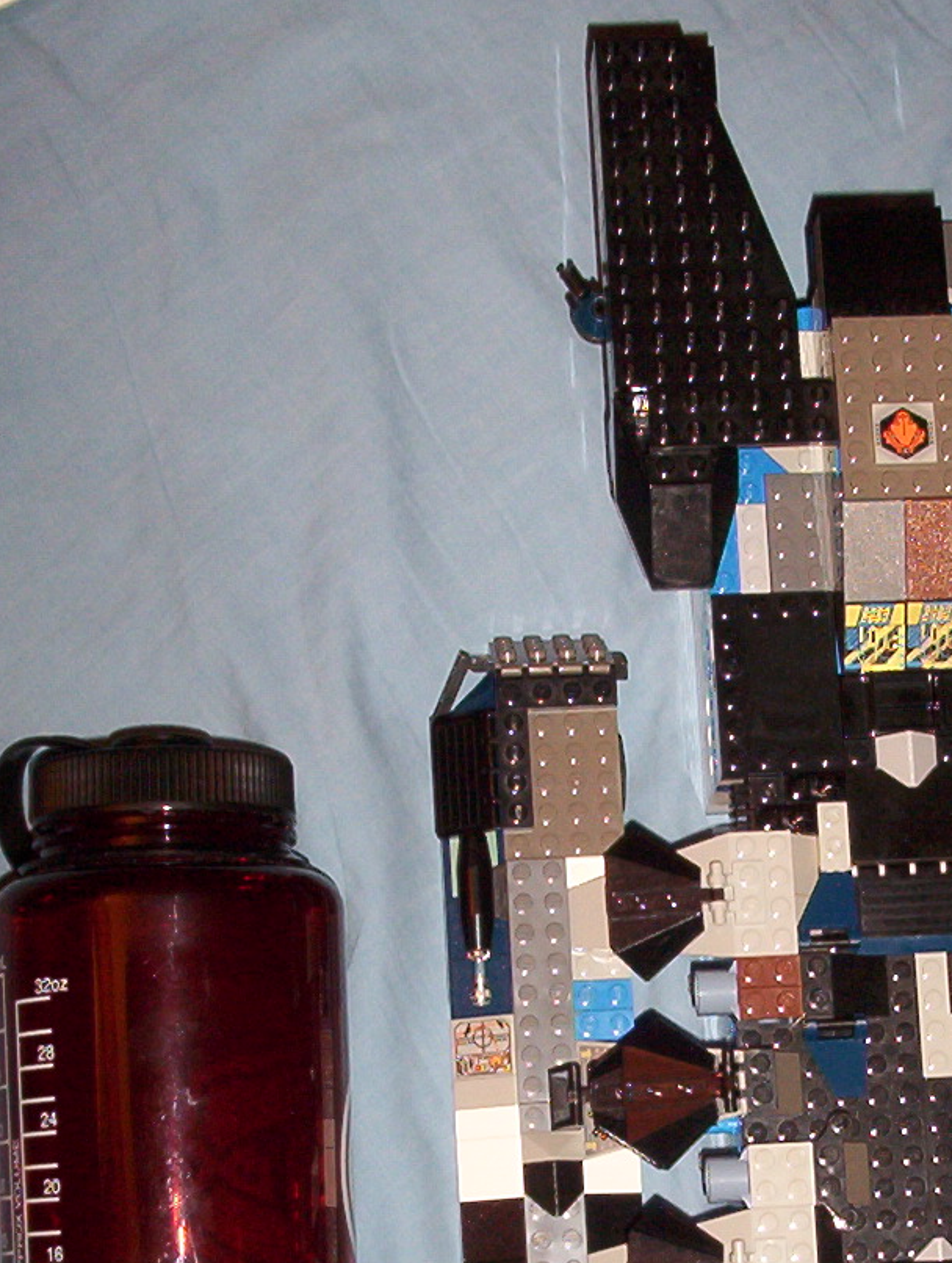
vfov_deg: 24.2
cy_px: 1051
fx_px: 2886
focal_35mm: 79
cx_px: 700
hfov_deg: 18.6
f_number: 4.5
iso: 140
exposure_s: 1/30
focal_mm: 6
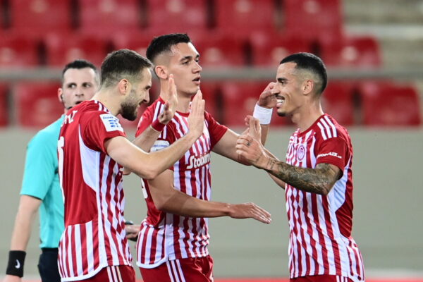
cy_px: 141
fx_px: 4700
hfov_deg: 5.2
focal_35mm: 400
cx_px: 212
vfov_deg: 3.4
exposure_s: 1/1000
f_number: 2.8
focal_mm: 400
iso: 2500
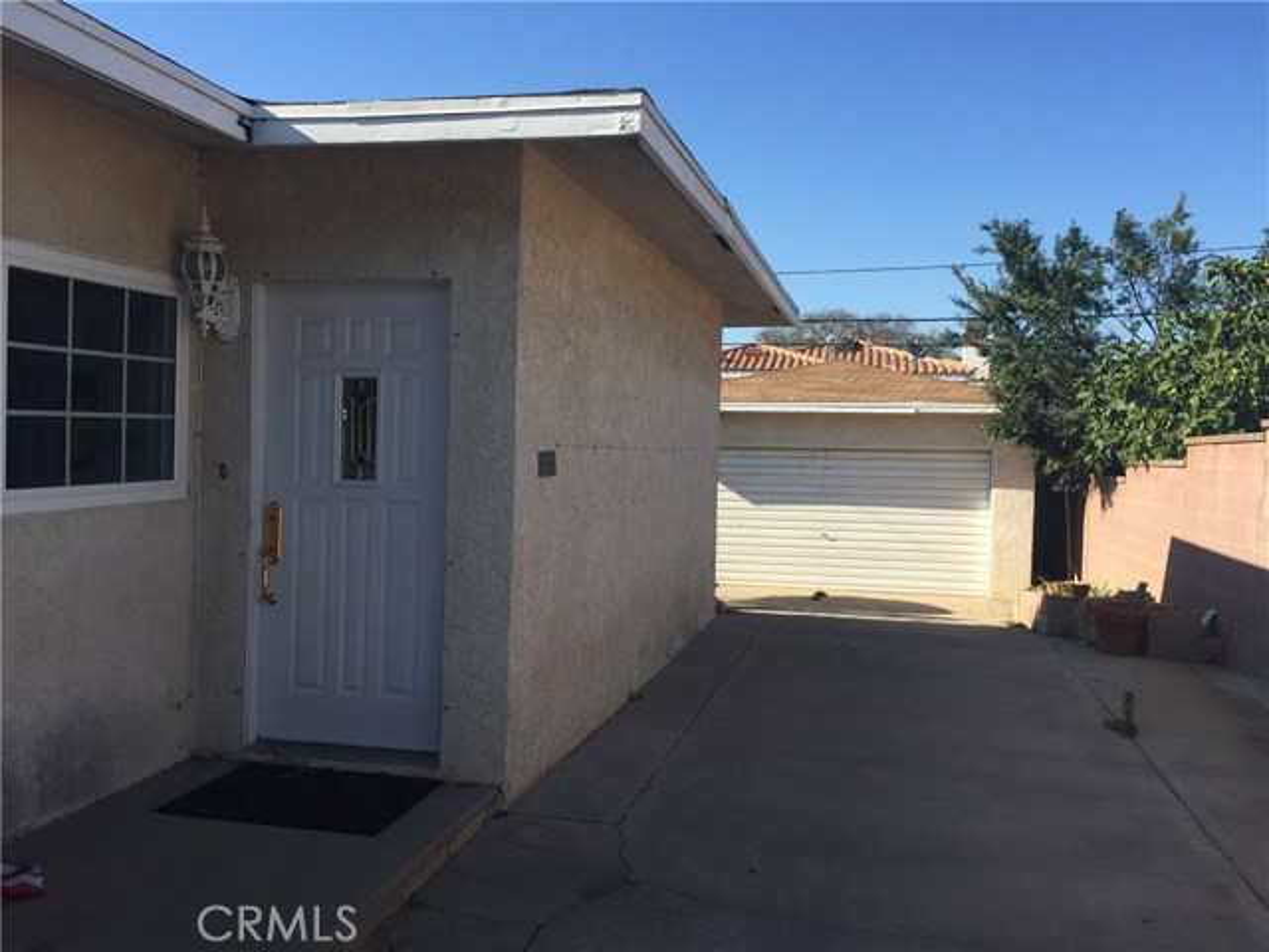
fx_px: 1063
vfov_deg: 48.2
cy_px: 476
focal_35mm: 29
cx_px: 634
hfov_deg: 61.7
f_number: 2.2
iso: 32
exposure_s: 1/1412
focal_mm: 4.15
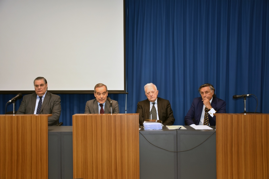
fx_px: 336
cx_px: 134
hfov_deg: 43.6
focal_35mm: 45
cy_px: 90
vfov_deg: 29.9
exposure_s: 1/60
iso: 500
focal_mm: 30
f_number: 4
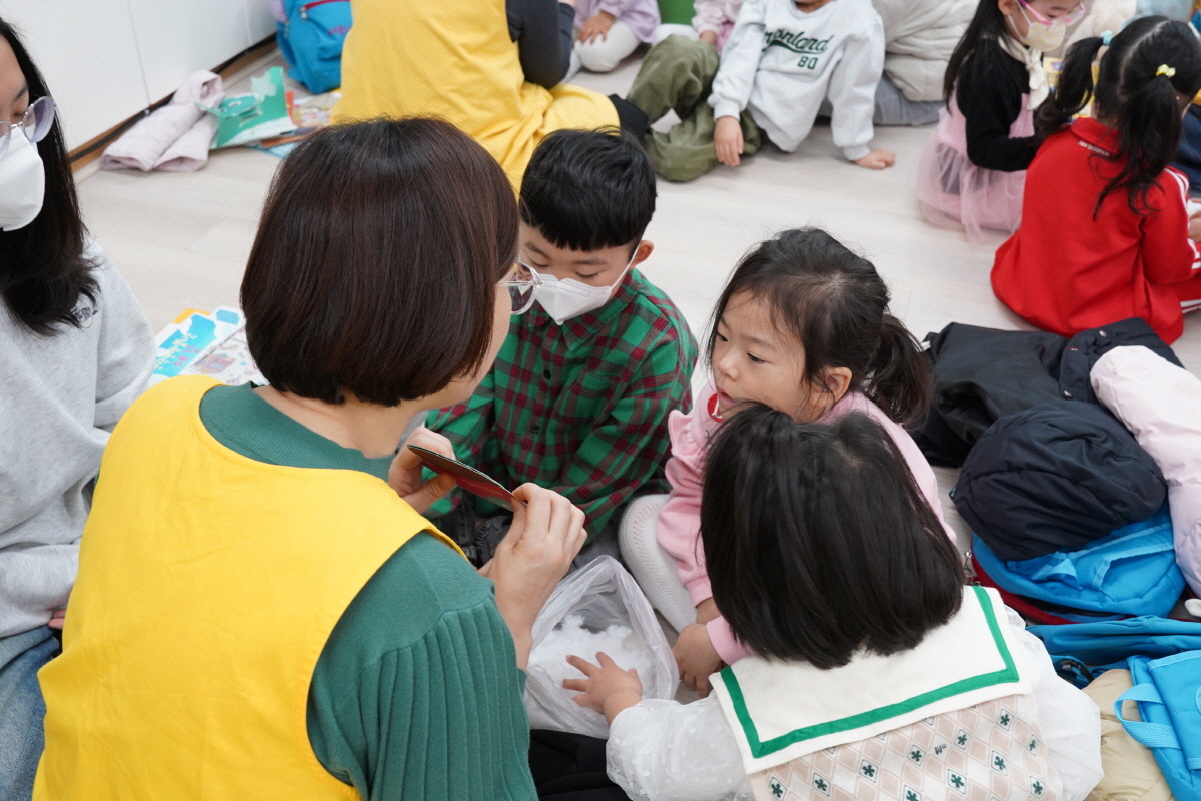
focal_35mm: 36
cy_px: 400
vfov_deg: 36.9
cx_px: 600
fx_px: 1201
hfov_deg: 53.1
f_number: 6.3
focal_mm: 36
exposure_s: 1/60
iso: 2500
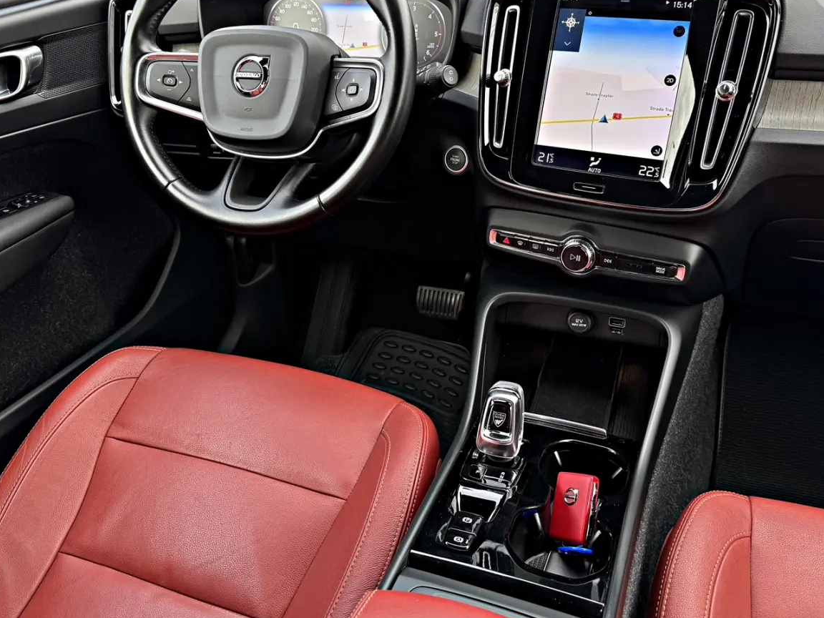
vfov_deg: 46.5
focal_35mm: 30
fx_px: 714
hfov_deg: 60.0
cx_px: 408
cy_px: 240
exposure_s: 1/102
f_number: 1.78
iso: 64
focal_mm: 6.76
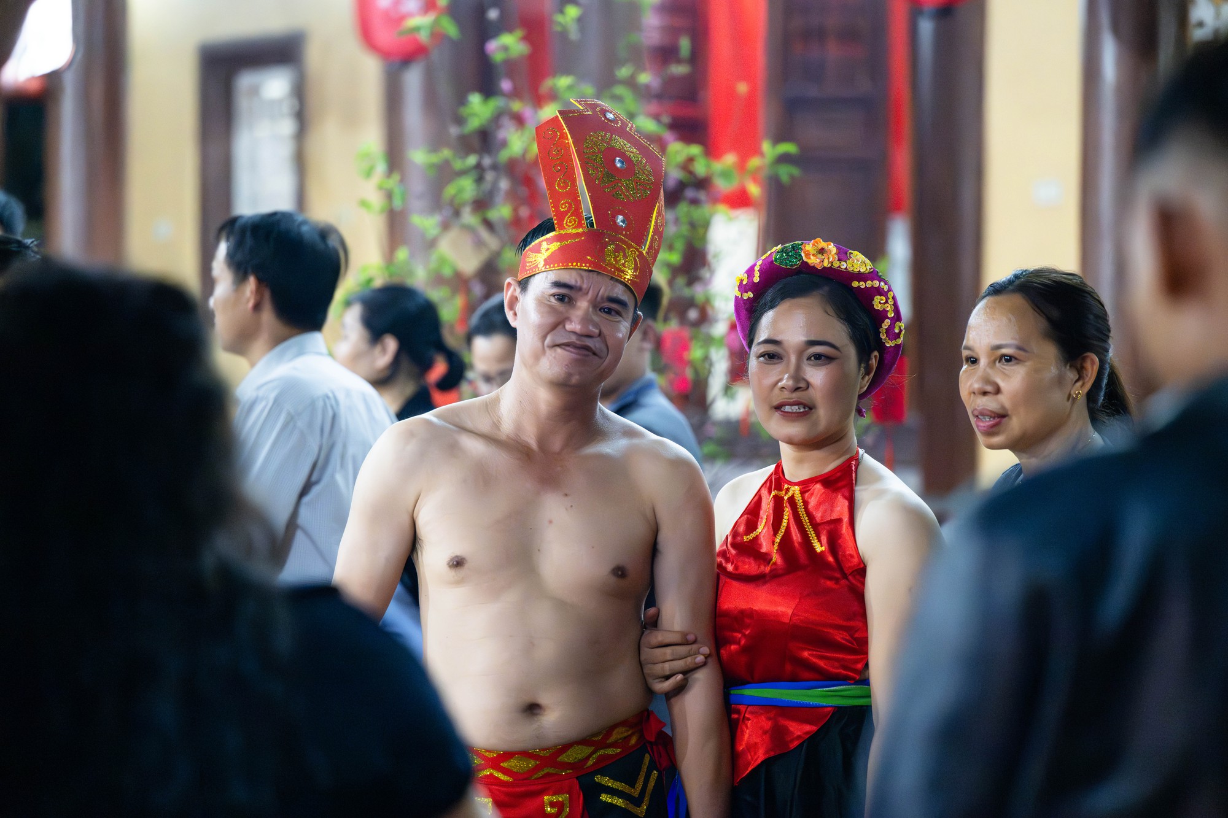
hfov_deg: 17.8
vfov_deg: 11.9
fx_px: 3922
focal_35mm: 115
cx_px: 614
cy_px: 409
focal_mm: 115
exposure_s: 1/200
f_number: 2.8
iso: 16000
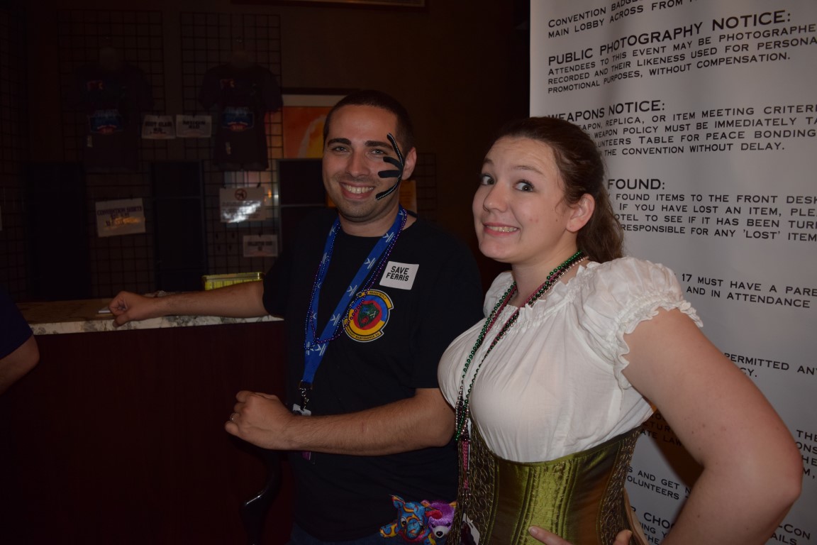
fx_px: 613
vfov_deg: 47.9
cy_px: 272
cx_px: 408
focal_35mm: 27
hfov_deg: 67.4
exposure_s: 1/60
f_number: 3.5
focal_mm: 18
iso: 640
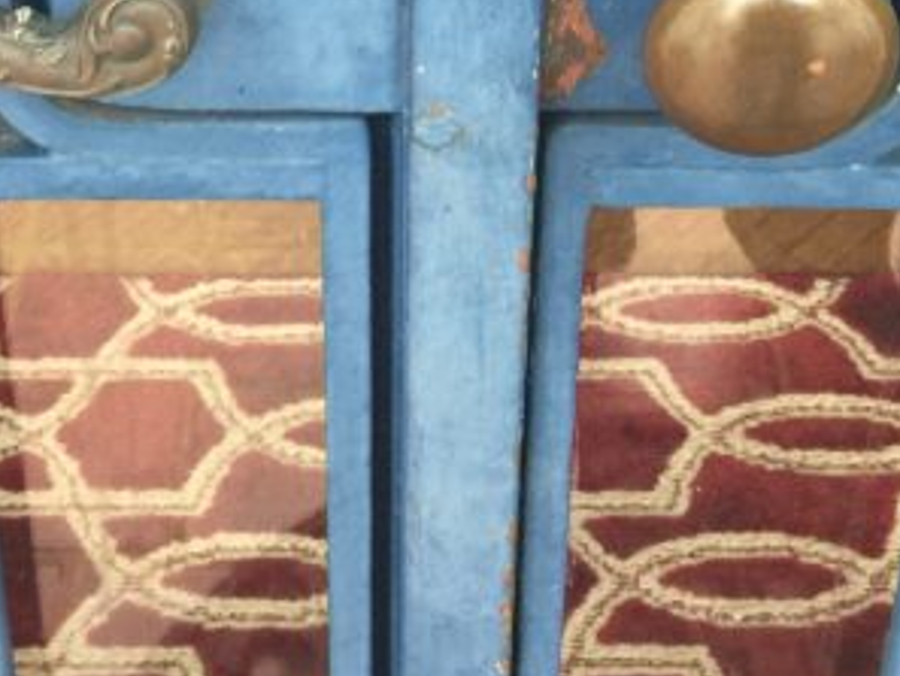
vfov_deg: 18.5
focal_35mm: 75
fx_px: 1951
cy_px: -164
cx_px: 333
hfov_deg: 25.9
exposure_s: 1/30
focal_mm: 4.15
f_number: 2.2
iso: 40
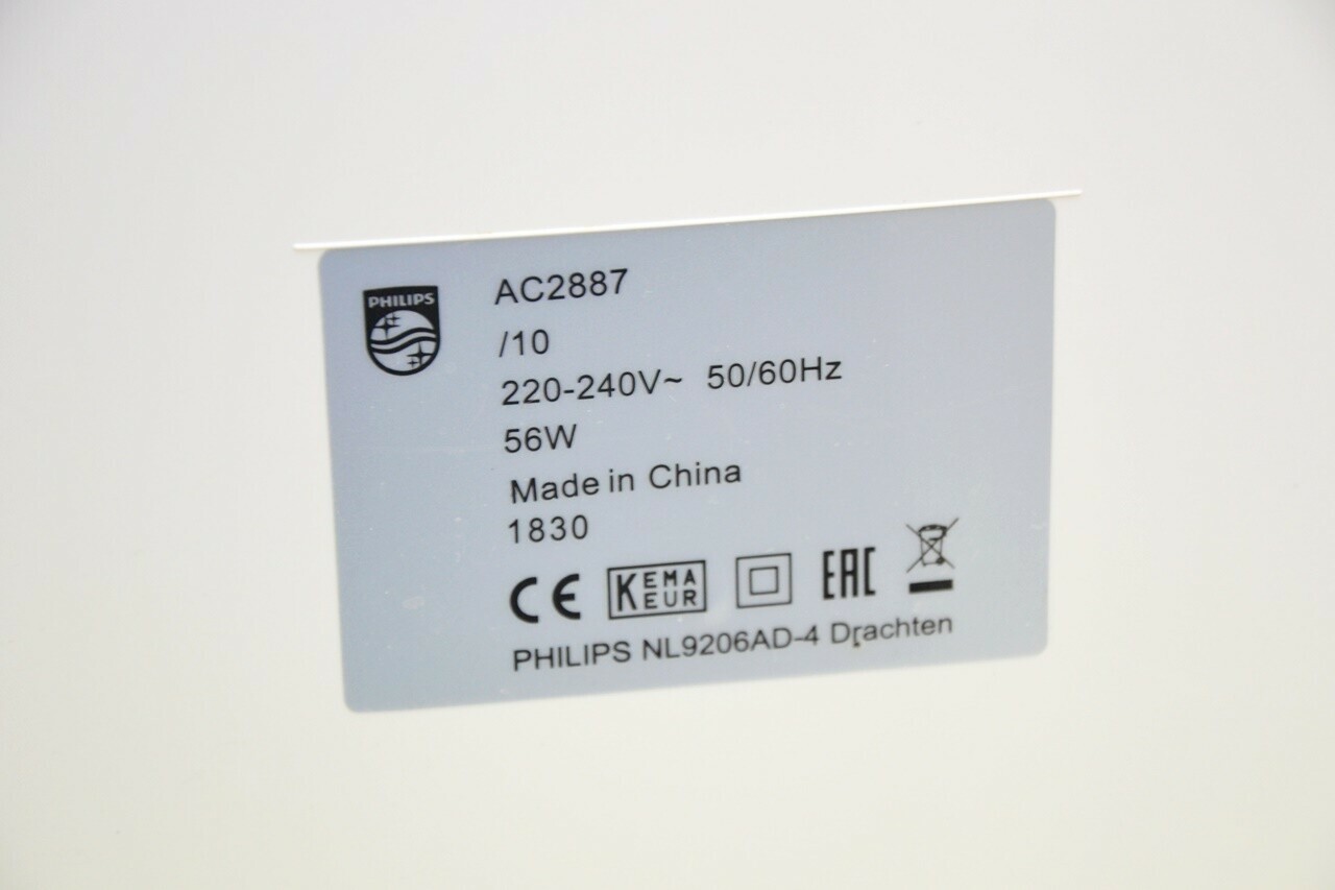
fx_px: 4449
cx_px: 668
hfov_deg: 17.1
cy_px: 445
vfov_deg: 11.4
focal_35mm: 120
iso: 1000
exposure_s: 1/60
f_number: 5.3
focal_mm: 80
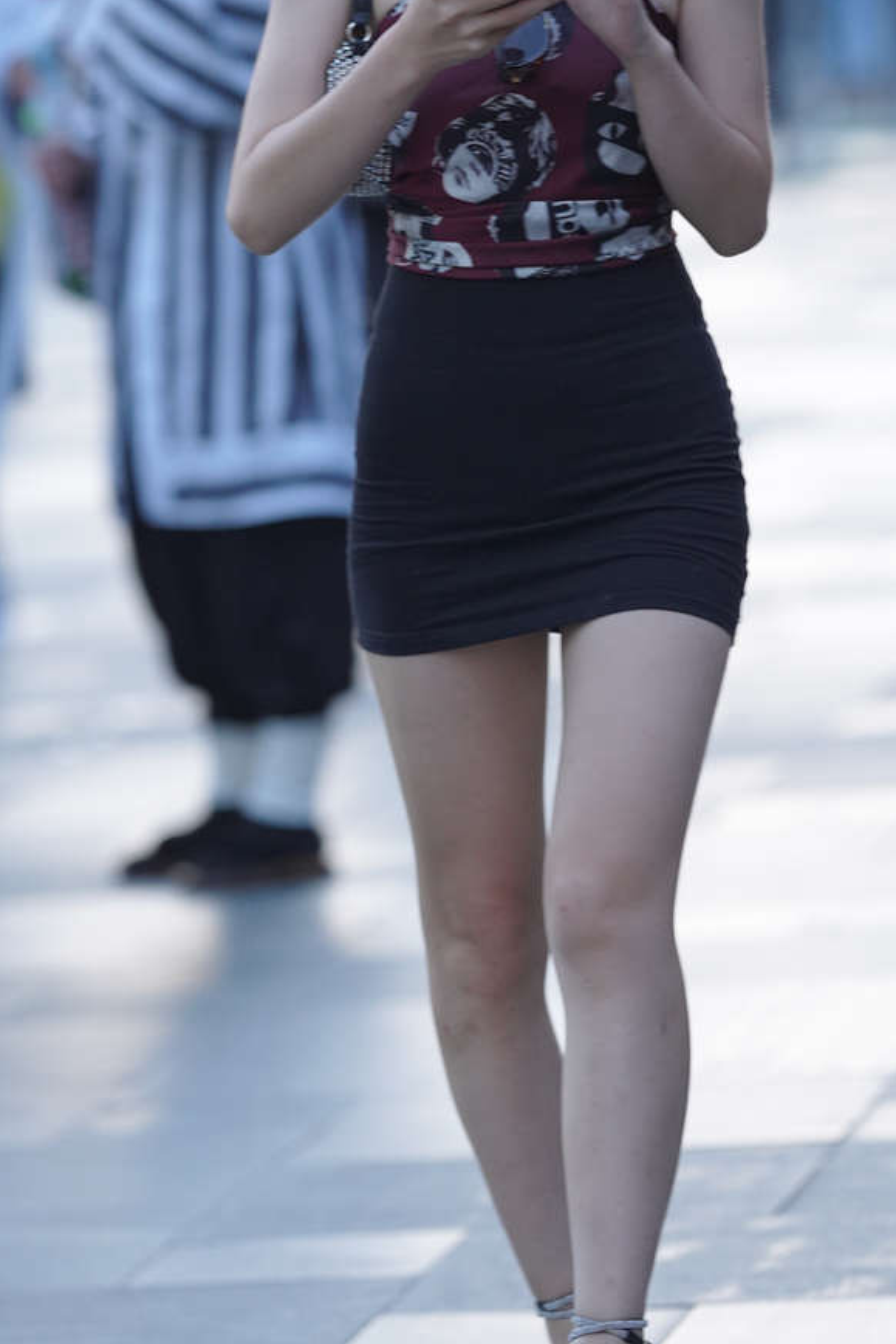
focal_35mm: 280
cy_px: 410
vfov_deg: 7.4
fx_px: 10448
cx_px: 444
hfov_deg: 4.9
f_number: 2.2
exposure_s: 1/500
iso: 800
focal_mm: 135
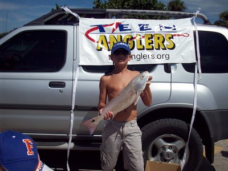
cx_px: 114
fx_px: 303
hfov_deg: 41.2
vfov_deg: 31.5
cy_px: 86
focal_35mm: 46
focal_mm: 7.6
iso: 80
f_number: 6.3
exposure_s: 1/1082
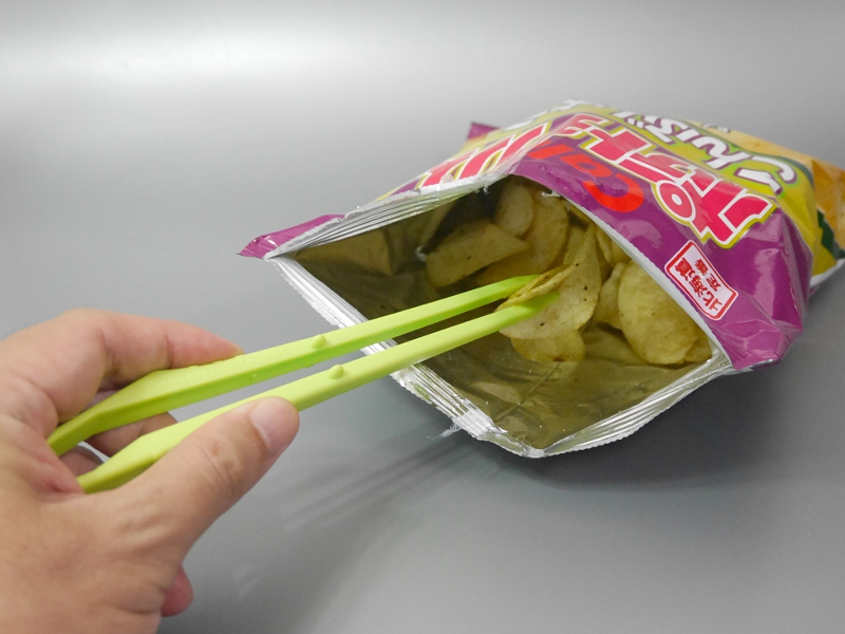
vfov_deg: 34.3
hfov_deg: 44.8
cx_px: 422
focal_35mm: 42
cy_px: 317
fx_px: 1025
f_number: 4.5
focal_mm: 21
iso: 1600
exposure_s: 1/60
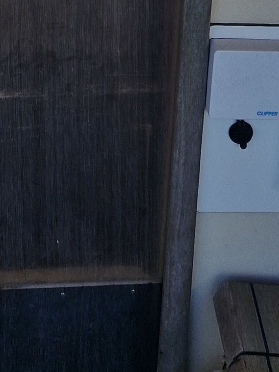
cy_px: -329
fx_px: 1086
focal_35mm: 101
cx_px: -1
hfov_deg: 14.4
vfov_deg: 16.0
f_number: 1.8
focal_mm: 5.4
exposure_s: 1/1640
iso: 50
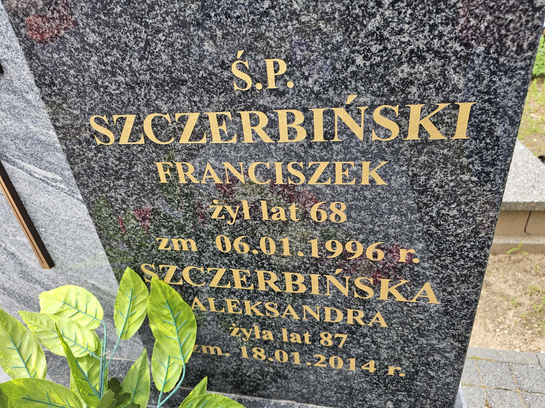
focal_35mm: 23
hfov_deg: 73.9
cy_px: 204
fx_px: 362
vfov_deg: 58.9
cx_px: 272
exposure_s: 1/119
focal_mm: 6.3
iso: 10
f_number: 1.7
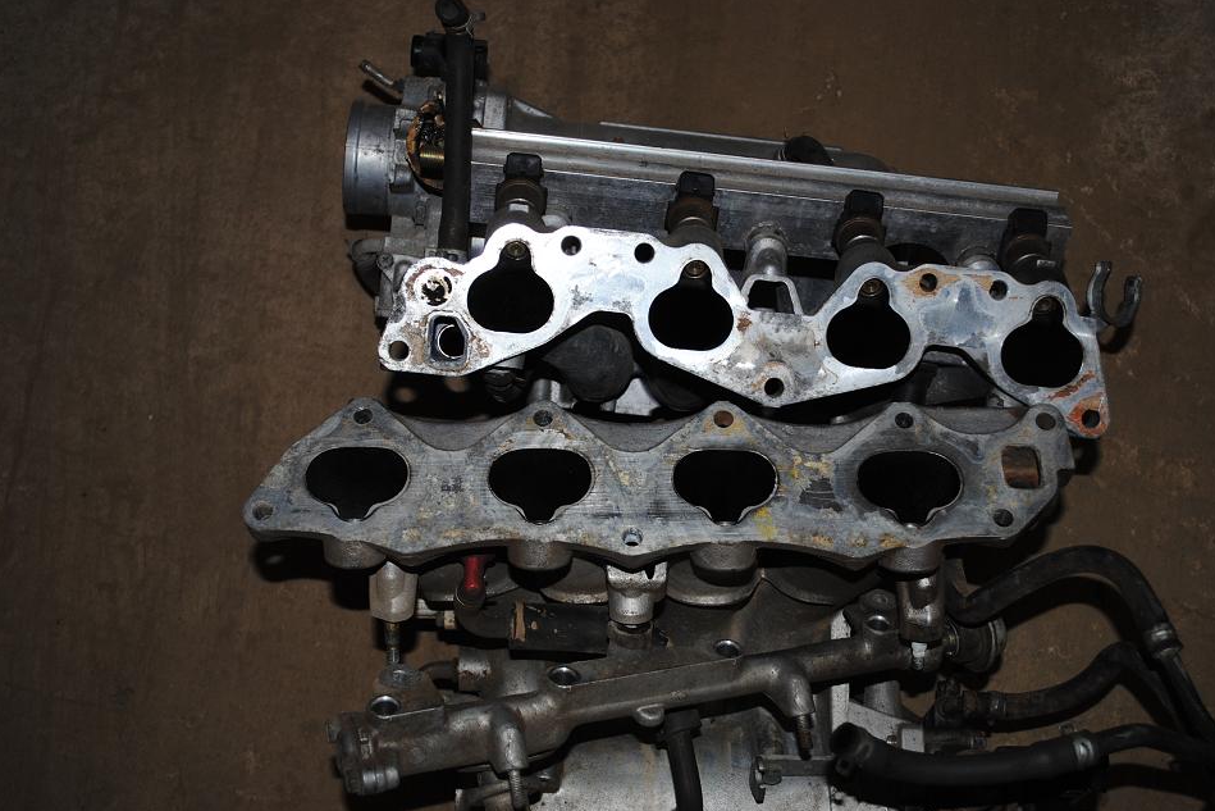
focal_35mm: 49
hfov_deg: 40.3
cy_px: 409
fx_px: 1654
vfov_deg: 27.5
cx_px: 613
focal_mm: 32
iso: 200
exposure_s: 1/60
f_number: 4.8
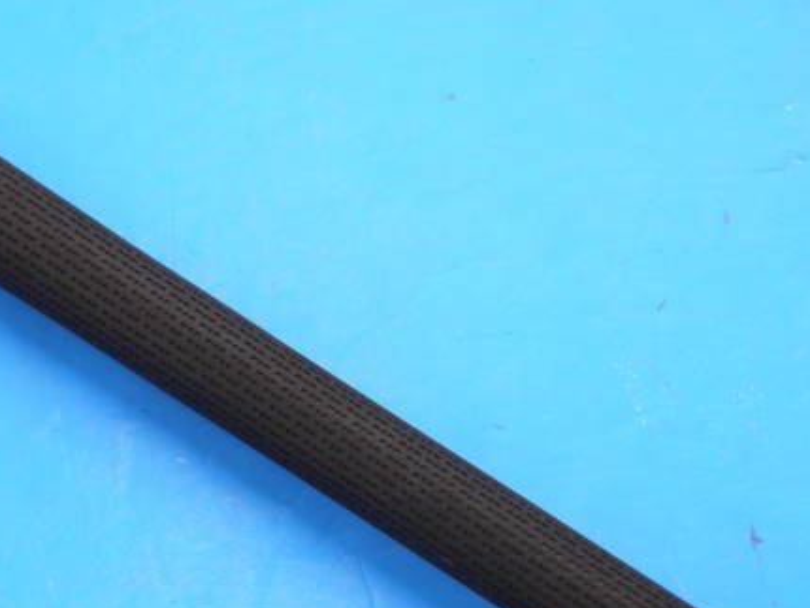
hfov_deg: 15.7
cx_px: 286
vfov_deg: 11.9
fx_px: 2927
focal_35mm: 125
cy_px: 390
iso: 800
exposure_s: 1/80
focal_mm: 42
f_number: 5.6
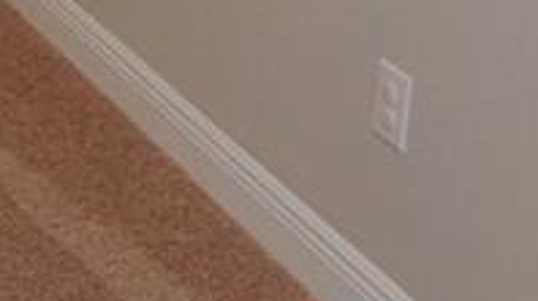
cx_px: -658
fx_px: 1625
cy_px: -426
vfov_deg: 9.4
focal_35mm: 114
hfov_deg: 14.3
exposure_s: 1/60
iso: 800
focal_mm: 14
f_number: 7.1
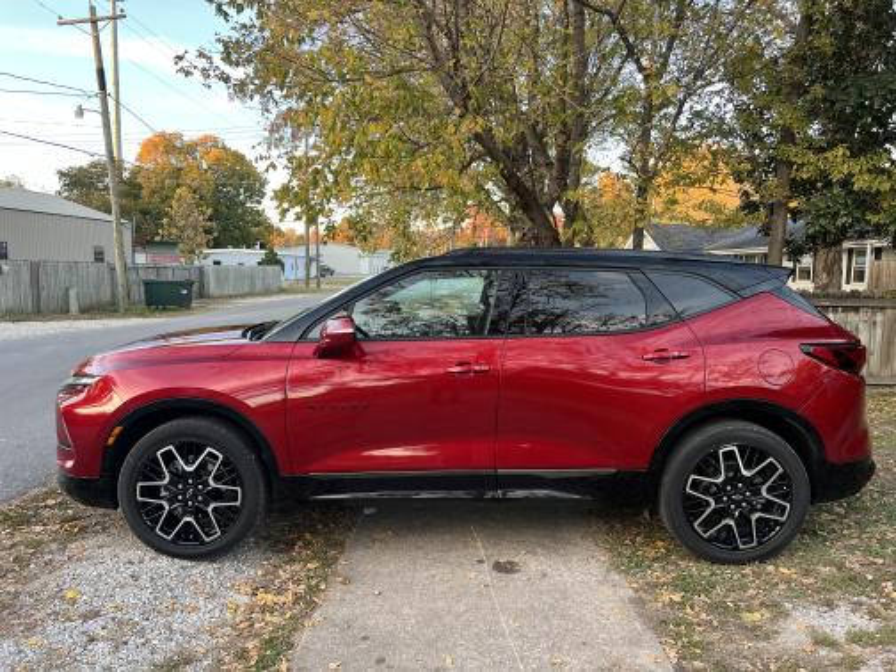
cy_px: 336
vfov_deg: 53.1
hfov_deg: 67.3
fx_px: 673
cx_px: 448
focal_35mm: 26
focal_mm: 5.7
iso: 125
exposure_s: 1/121
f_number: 1.5
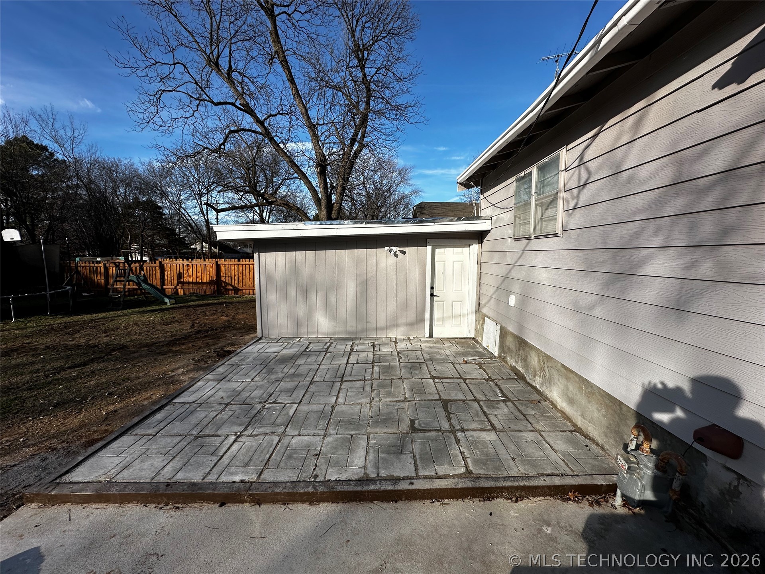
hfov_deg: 102.1
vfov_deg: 85.7
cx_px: 382
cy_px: 287
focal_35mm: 14
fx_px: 309
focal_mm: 2.22
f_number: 2.2
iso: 40
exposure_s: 1/1715
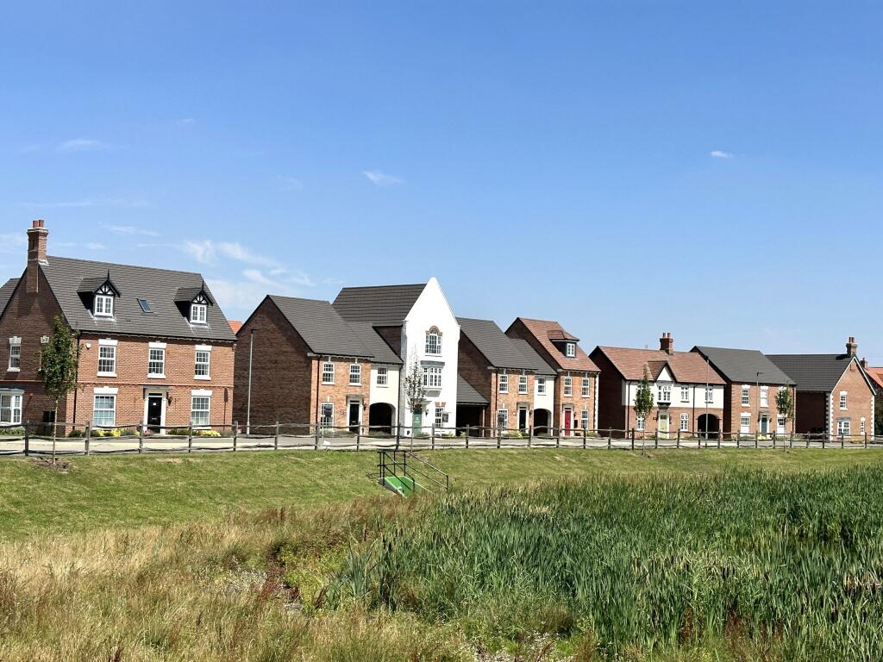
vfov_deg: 30.3
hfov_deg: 39.7
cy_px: 331
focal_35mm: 48
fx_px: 1224
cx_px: 442
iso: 64
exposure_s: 1/5000
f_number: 1.78
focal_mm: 6.86
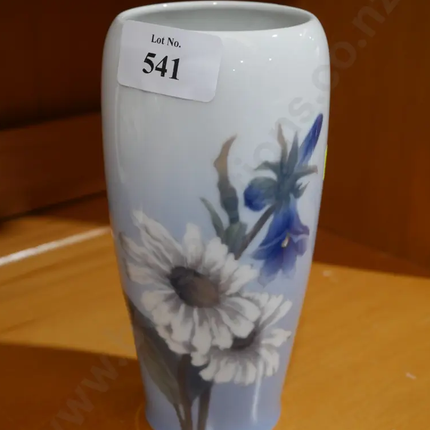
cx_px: 216
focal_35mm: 60
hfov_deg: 28.6
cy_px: 223
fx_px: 843
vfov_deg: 28.6
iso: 640
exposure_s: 1/60
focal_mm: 25
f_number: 5.3
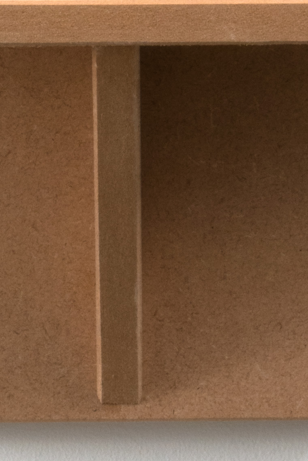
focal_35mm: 391
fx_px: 5014
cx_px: 112
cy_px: -680
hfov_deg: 3.5
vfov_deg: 5.1
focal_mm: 56
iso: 64
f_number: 20
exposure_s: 1/1.67
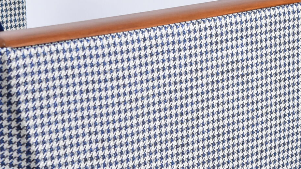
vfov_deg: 7.4
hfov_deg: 13.0
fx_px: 1301
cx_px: -1
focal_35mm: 163
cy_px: 164
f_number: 5
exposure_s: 1/125
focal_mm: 32
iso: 800
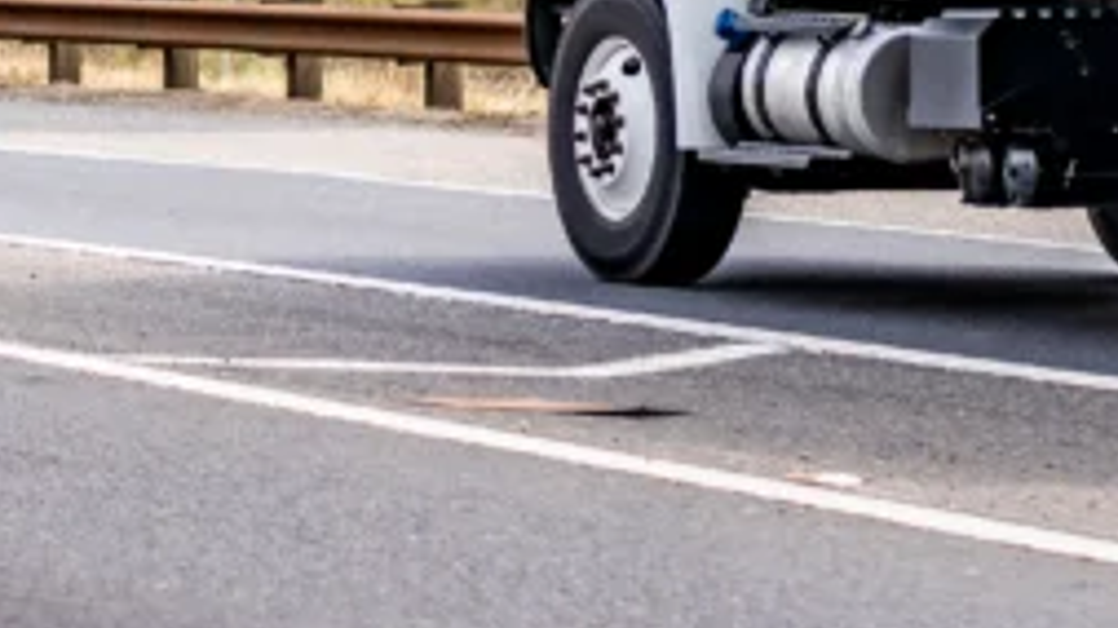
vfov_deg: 5.2
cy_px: -281
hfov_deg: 9.3
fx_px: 6904
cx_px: 468
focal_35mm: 233
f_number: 2.8
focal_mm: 55
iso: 100
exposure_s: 1/1250
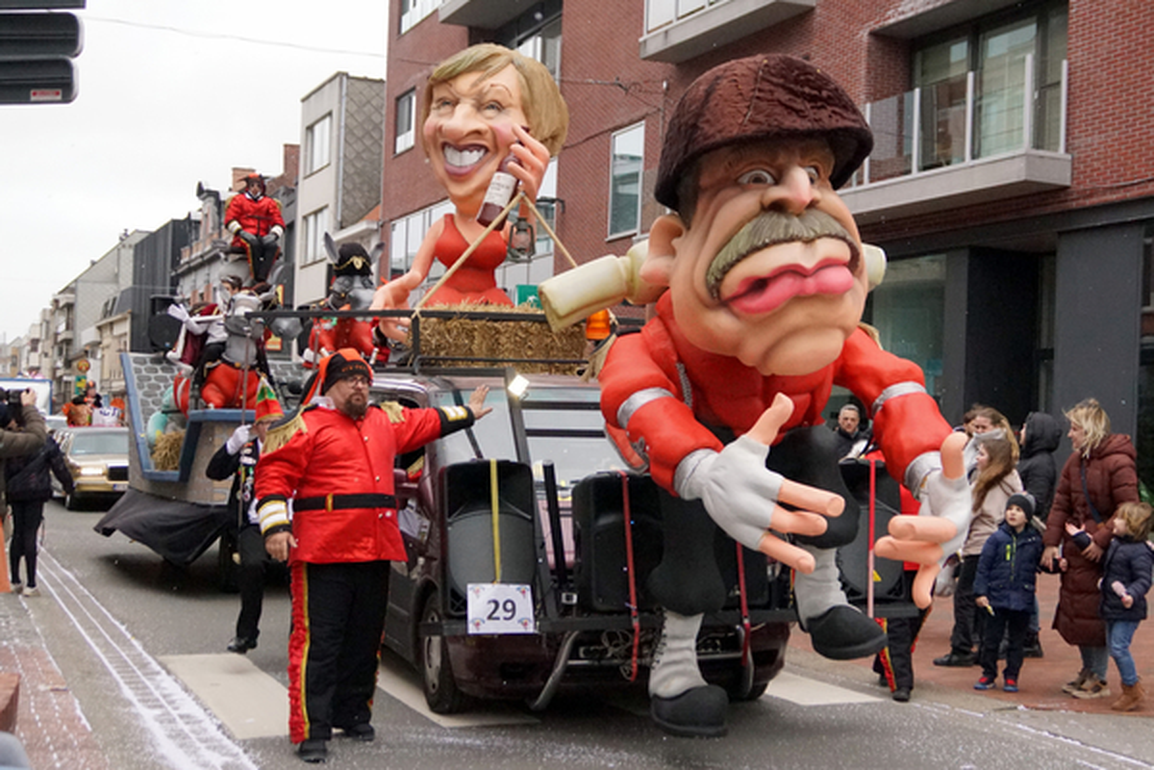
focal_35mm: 42
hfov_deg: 46.4
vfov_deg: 31.9
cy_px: 385
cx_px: 577
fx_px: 1346
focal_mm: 28
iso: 3200
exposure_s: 1/2000
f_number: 4
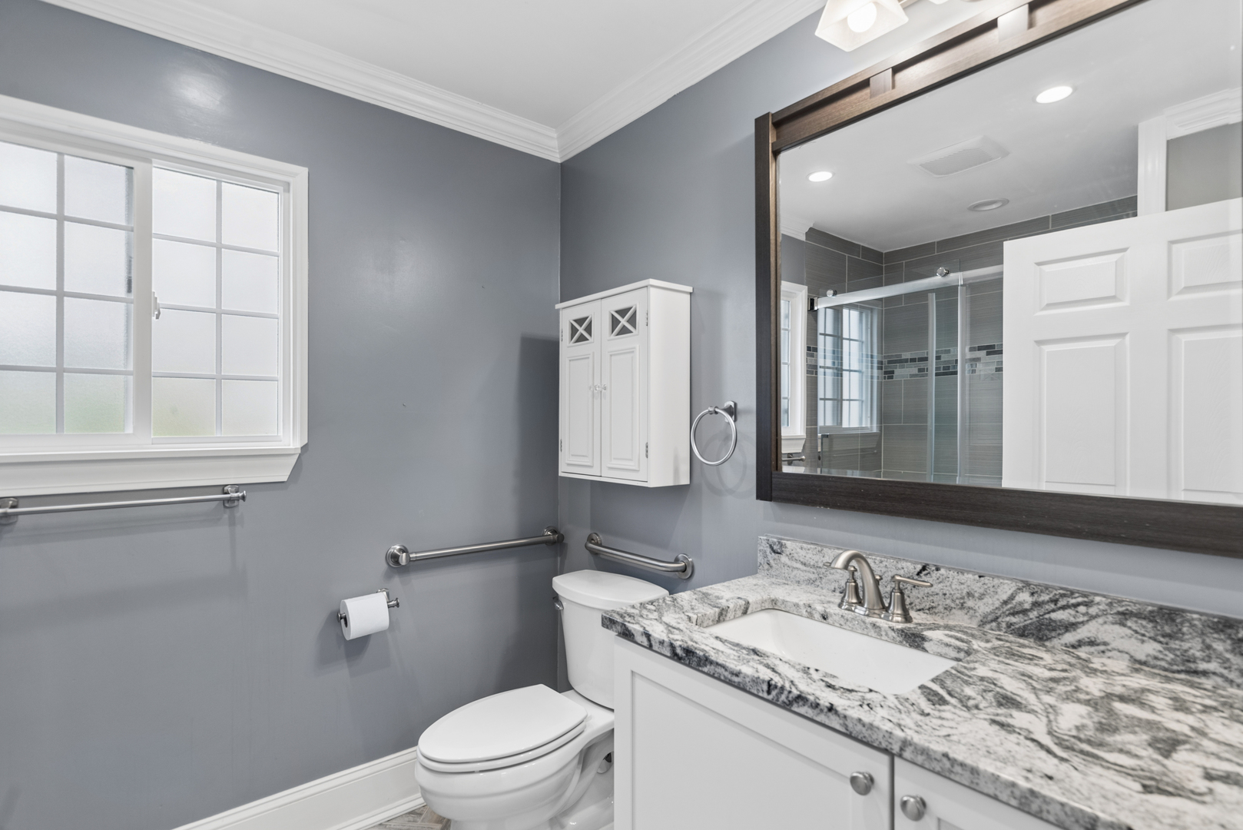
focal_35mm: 17
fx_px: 587
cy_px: 415
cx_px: 622
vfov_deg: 70.5
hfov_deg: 93.3
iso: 200
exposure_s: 1/40
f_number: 8
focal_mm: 17
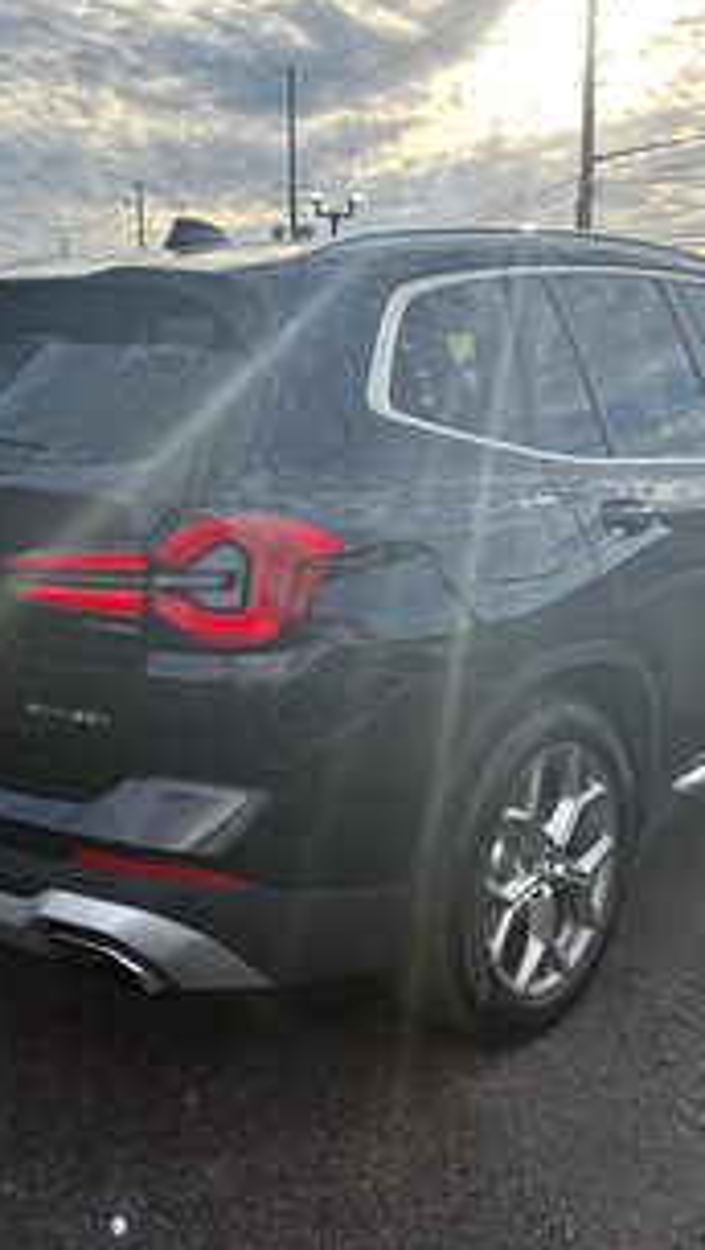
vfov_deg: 51.6
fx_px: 1294
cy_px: 629
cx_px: 352
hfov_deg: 30.5
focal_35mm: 39
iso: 50
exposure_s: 1/1667
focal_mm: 5.96
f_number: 1.6
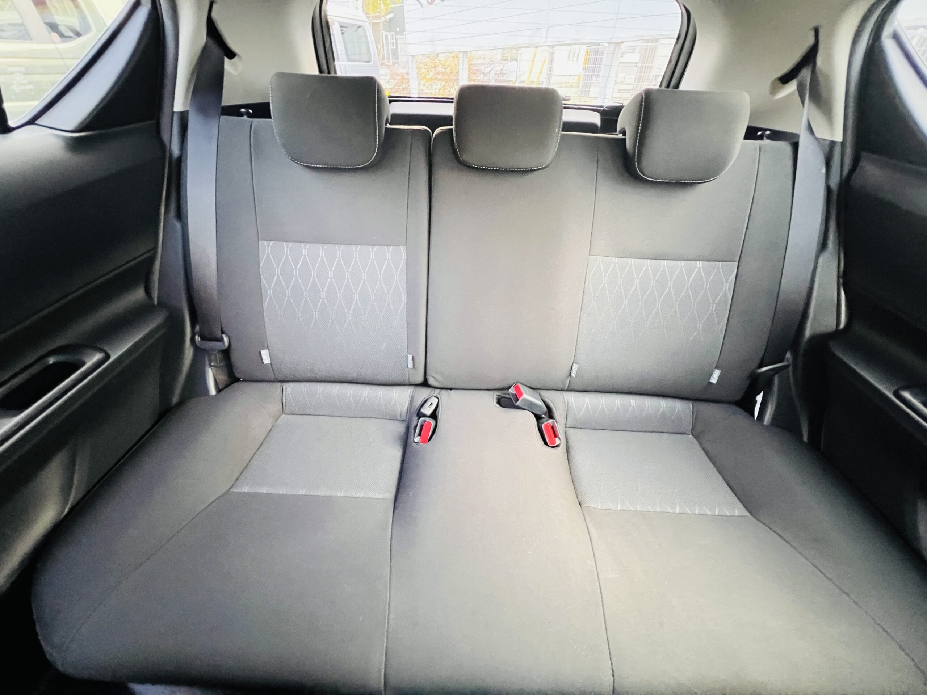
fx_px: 348
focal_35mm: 13
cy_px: 348
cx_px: 464
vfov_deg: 89.9
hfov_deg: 106.2
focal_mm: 1.57
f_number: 1.8
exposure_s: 1/41
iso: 1000
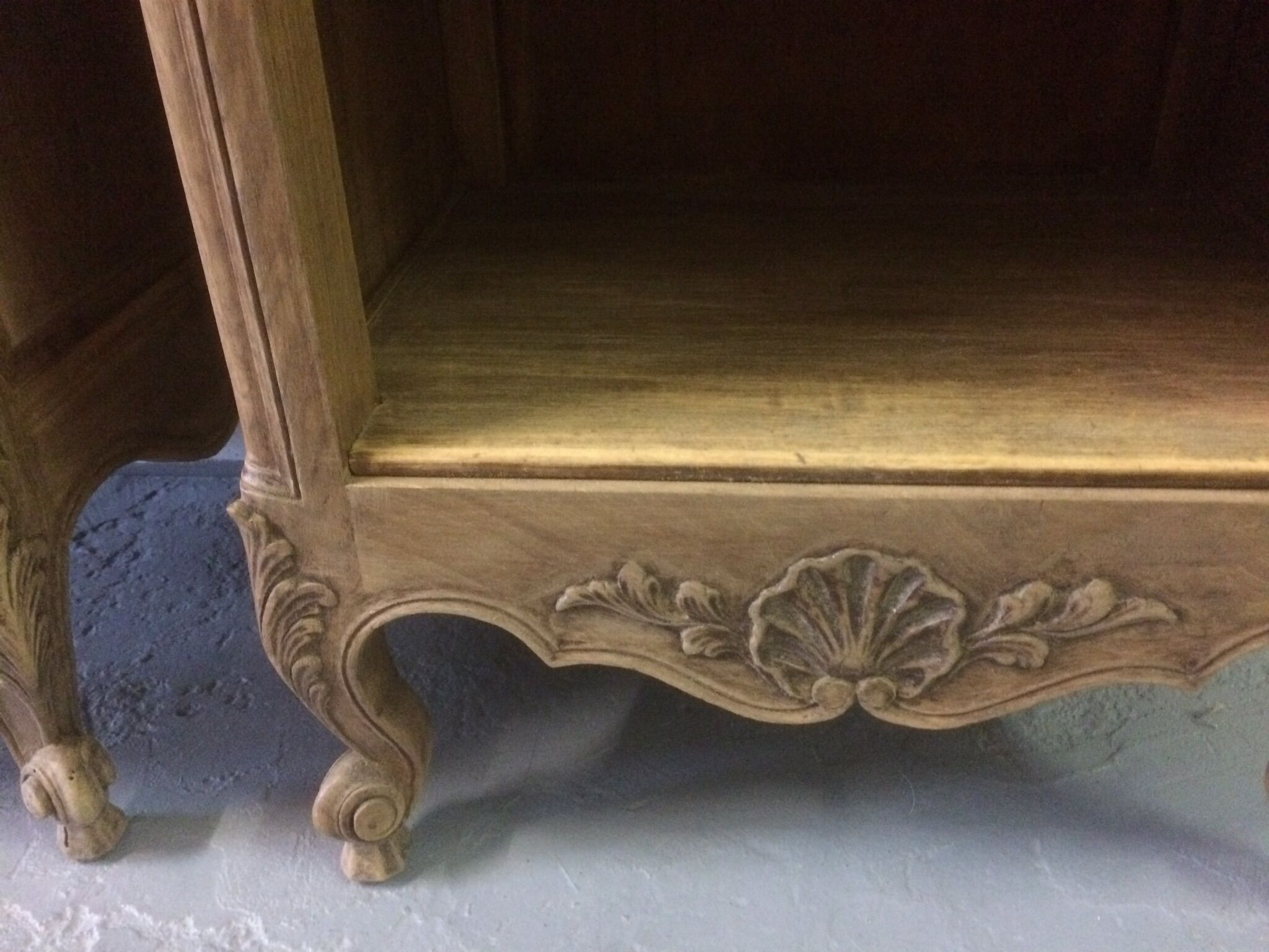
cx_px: 634
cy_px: 476
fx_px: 1063
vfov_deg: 48.2
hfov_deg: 61.7
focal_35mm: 29
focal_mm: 4.15
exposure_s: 1/17
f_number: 2.2
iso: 500
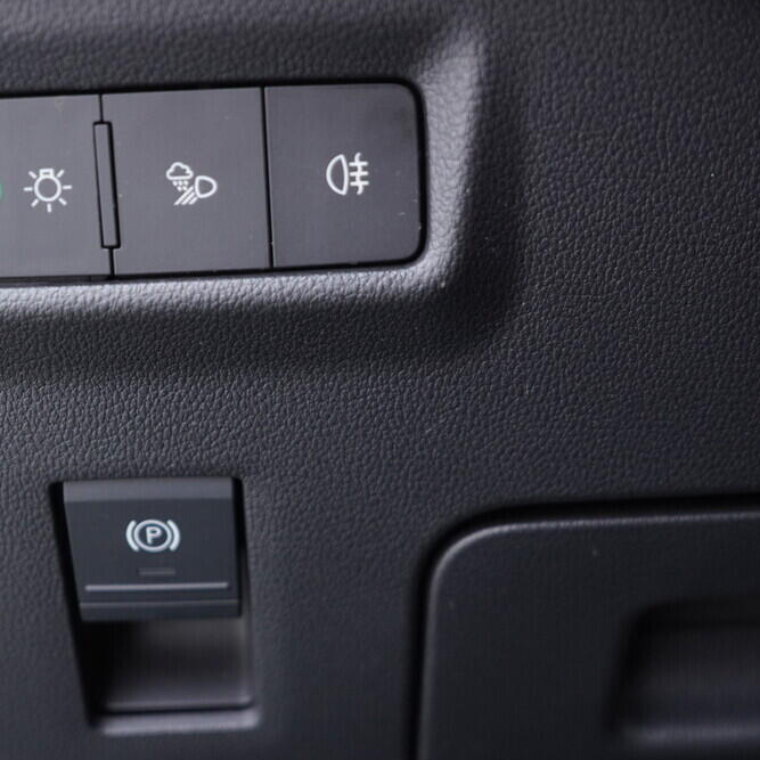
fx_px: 1167
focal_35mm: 47
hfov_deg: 36.0
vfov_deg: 36.1
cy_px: 382
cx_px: 328
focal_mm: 24
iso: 500
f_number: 2.8
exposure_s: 1/40
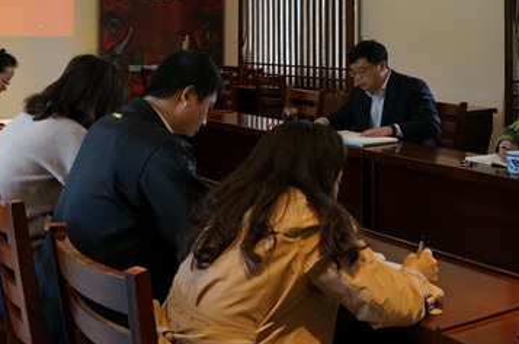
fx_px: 822
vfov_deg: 22.8
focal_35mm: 57
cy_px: 9
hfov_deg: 35.0
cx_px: 267
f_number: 4
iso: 640
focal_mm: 17
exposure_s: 1/160
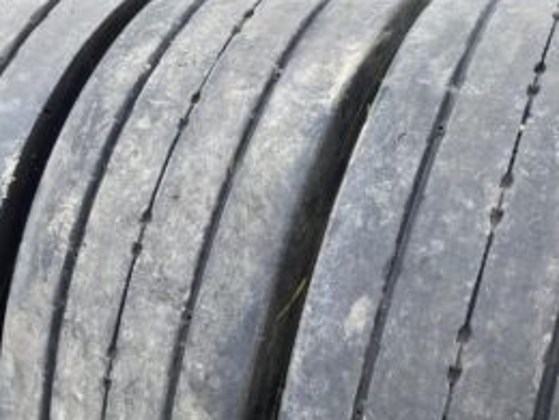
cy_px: 294
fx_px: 694
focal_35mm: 43
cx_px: 286
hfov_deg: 43.8
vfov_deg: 33.2
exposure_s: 1/381
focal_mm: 4.25
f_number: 1.8
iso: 32
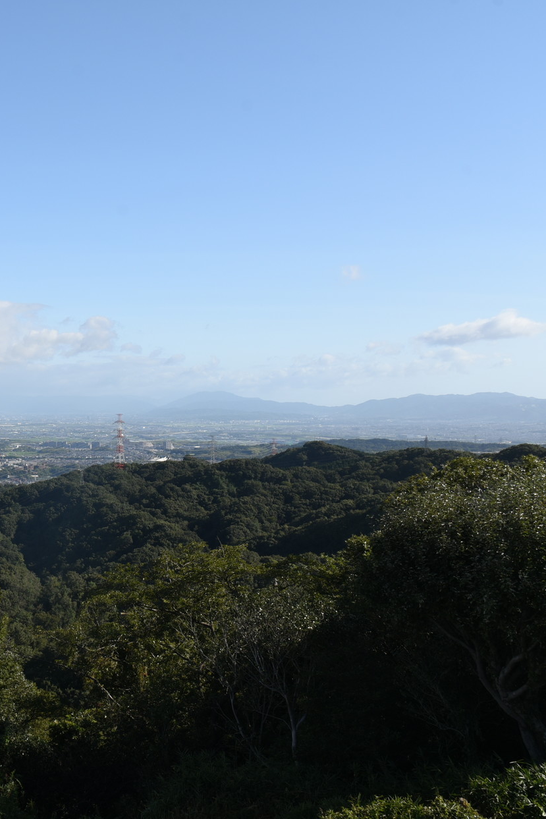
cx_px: -6
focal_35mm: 37
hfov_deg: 32.9
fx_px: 842
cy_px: 408
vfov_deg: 51.9
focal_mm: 24
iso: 100
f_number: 8
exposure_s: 1/160
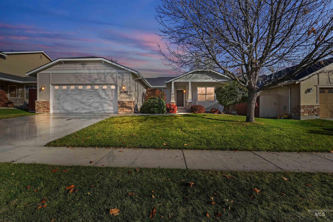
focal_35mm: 15
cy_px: 111
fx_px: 139
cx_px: 166
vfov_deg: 77.4
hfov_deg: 100.4
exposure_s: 1/320
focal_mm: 15
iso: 250
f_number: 10
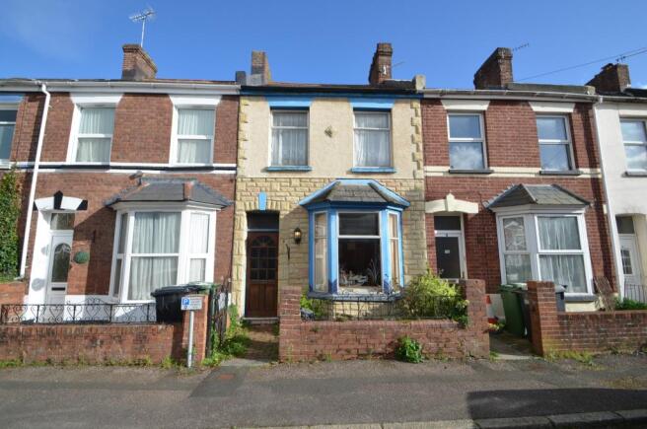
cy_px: 214
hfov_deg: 100.5
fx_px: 269
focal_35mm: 15
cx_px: 324
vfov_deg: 77.1
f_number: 8
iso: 140
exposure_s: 1/250
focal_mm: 10
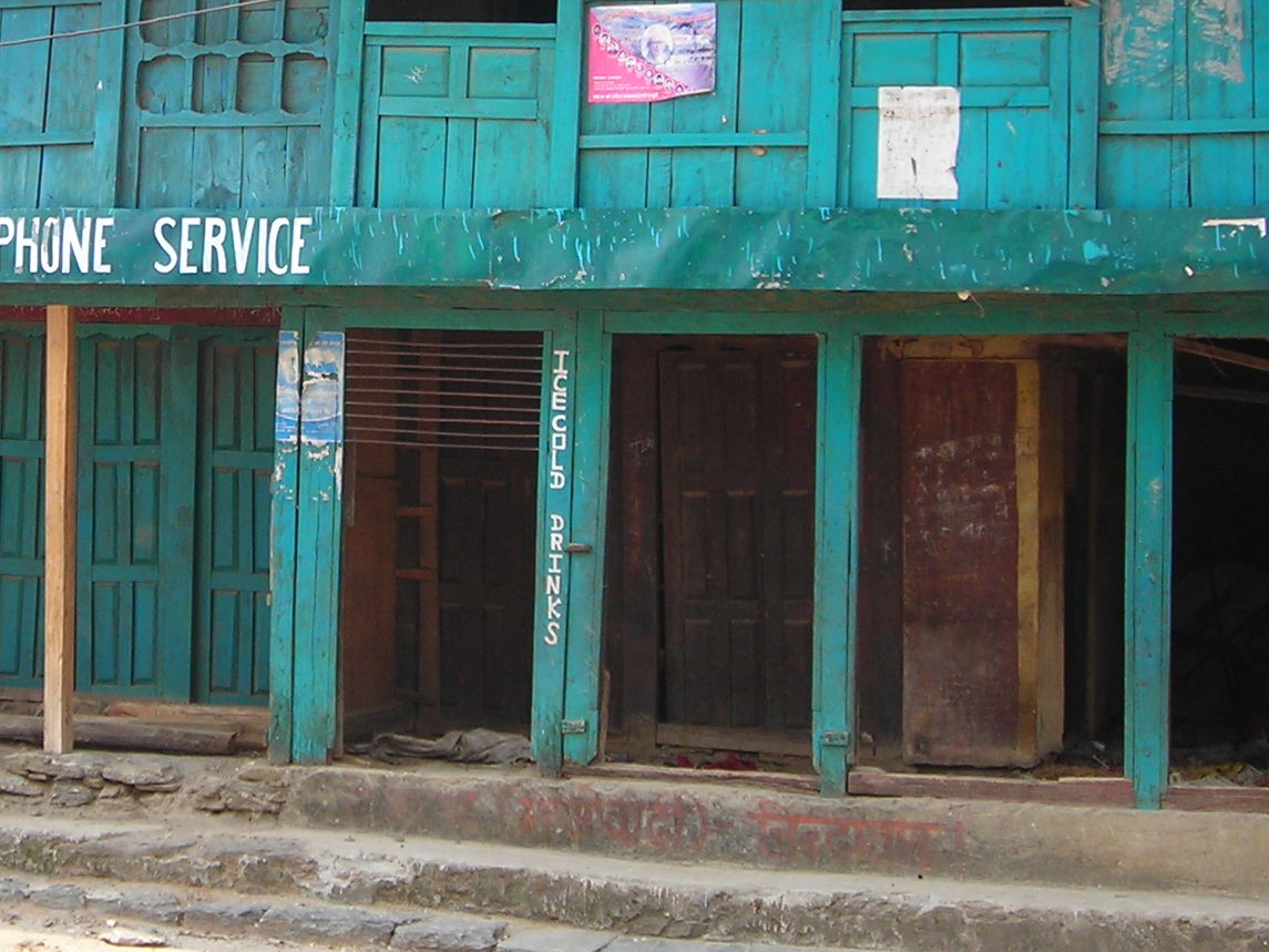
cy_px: 168
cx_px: 213
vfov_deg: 17.0
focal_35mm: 86
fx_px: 3153
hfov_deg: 22.4
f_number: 3.2
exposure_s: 1/156
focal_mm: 6.3
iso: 50
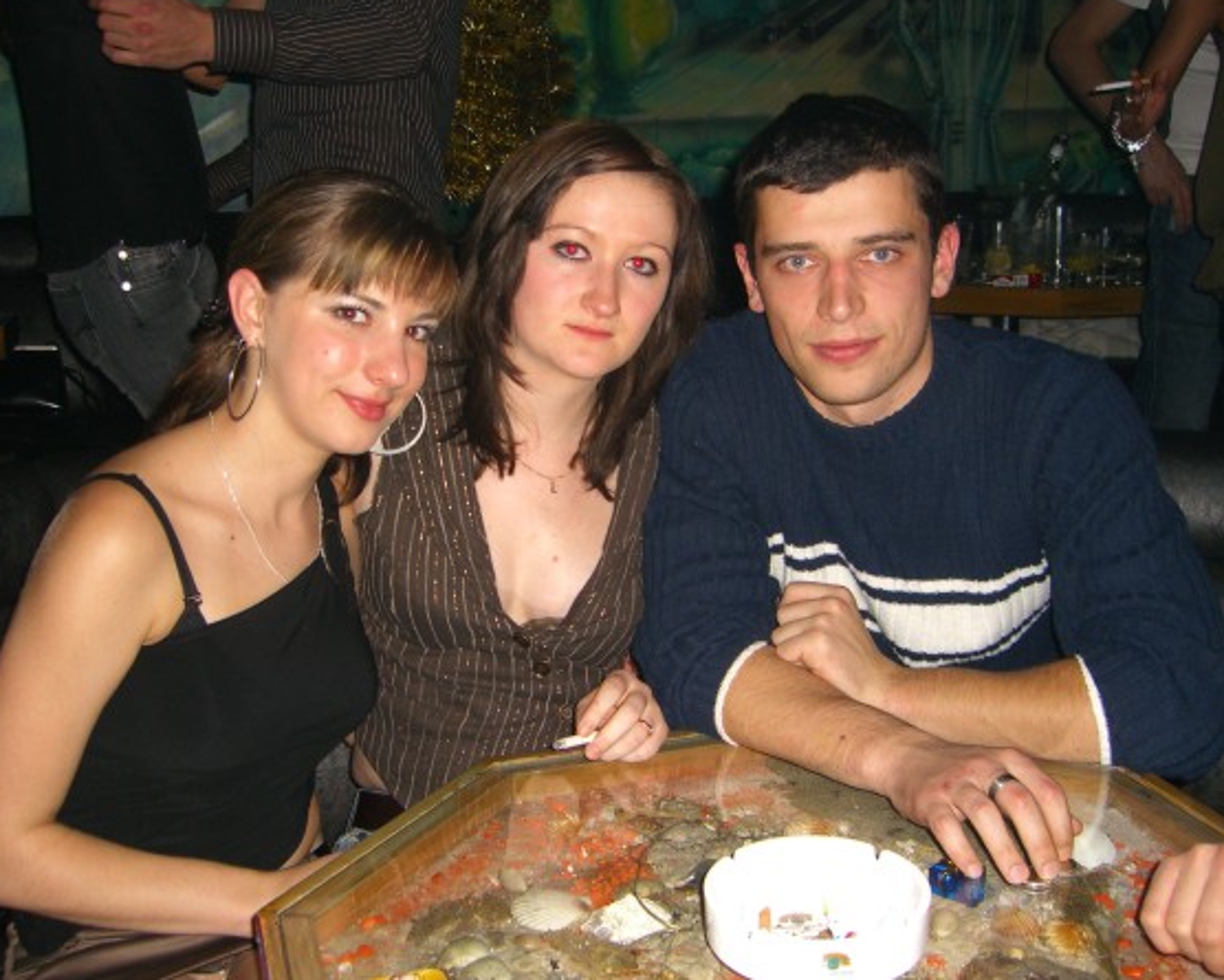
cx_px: 566
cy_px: 489
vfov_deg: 37.3
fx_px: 1449
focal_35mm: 40
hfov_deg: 45.8
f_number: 2.8
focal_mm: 7.9
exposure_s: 1/60
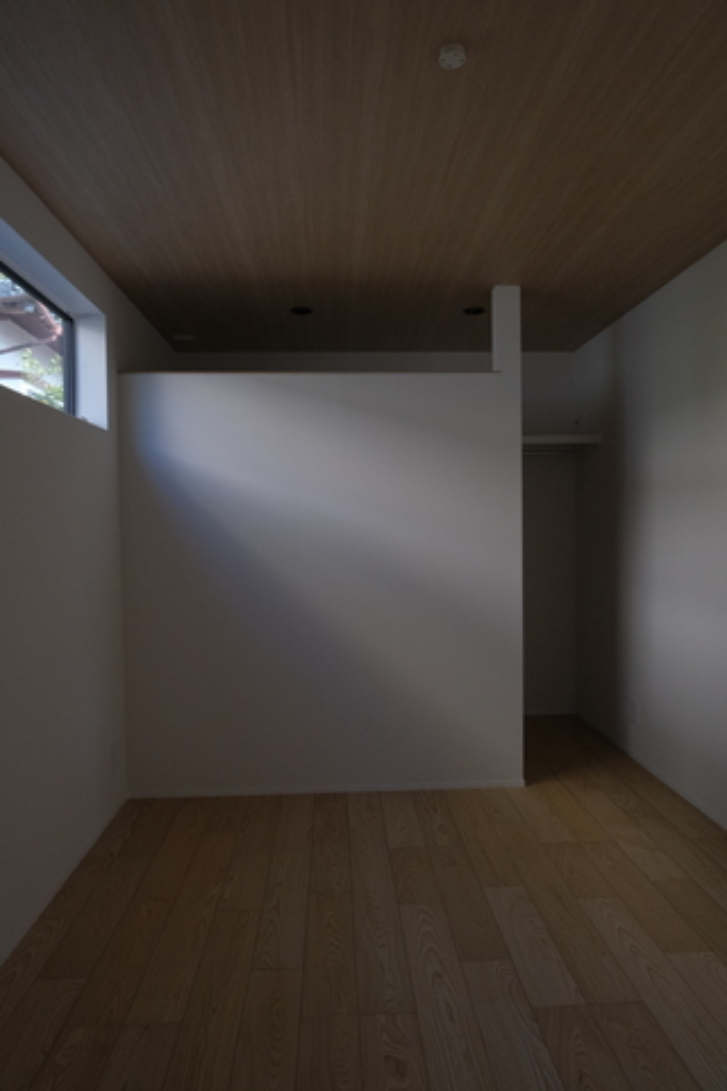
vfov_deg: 76.1
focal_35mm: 23
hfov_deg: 55.1
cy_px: 546
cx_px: 364
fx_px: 697
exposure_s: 1/125
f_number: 8
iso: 1600
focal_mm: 15
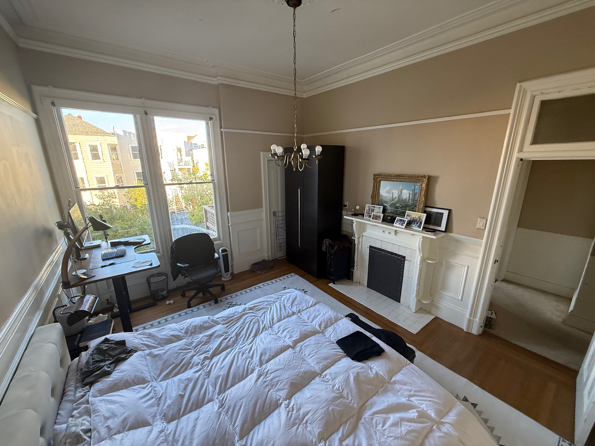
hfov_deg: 102.1
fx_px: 241
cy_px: 223
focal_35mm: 14
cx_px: 298
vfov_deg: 85.7
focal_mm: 2.22
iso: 250
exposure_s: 1/99
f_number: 2.2
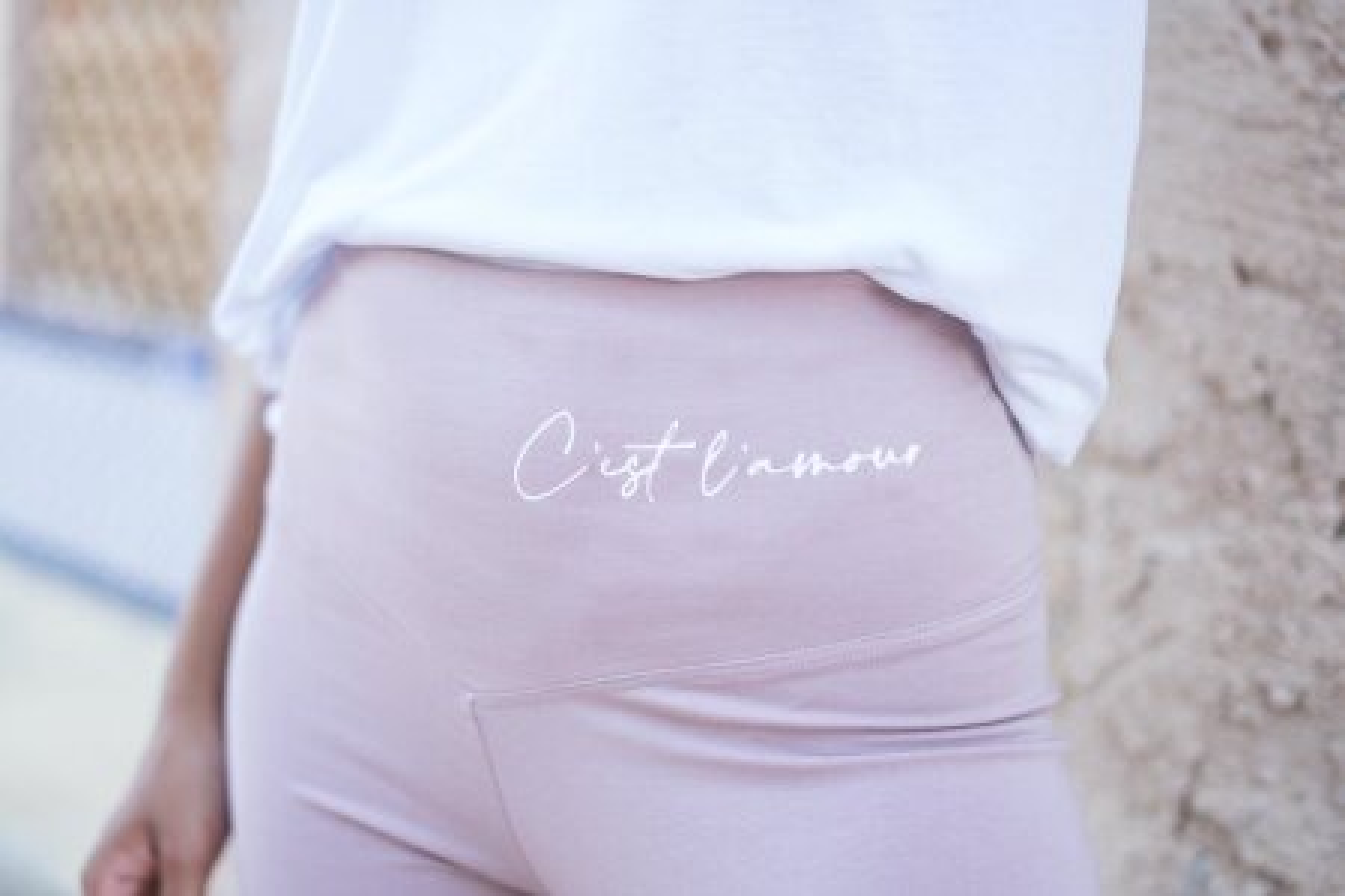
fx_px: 1868
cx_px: 672
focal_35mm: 50
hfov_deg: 39.6
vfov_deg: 27.0
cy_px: 448
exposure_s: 1/640
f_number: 1.8
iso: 400
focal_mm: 50
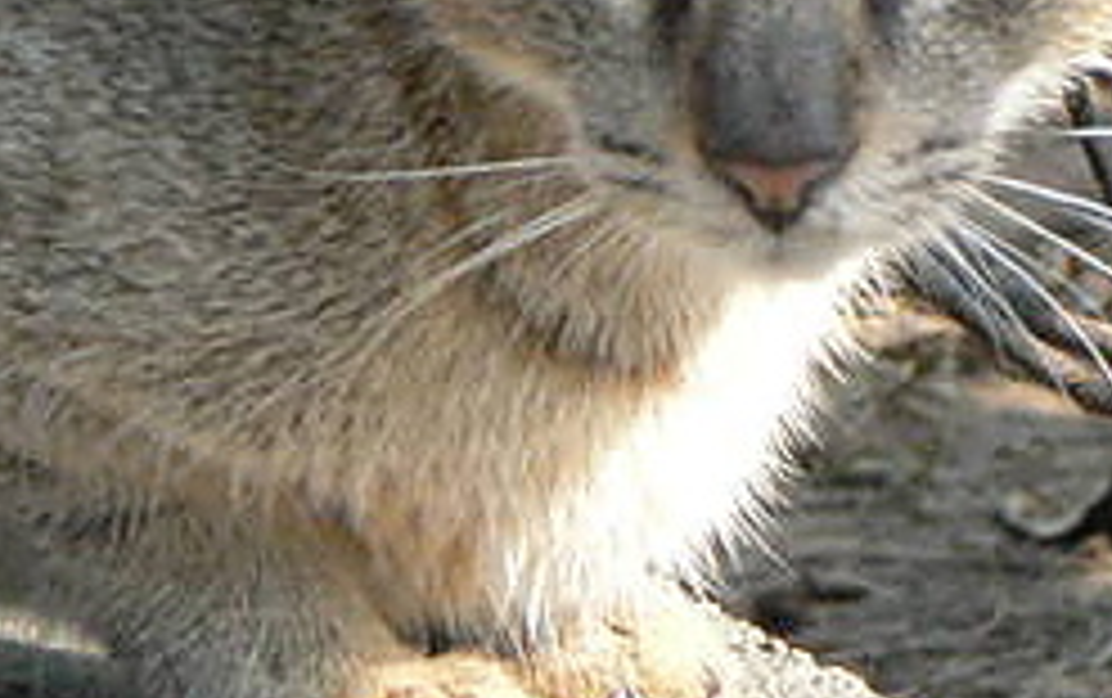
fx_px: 14503
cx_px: 792
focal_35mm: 478
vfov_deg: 2.8
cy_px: 45
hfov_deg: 4.4
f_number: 5.6
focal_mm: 31
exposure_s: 1/320
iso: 400
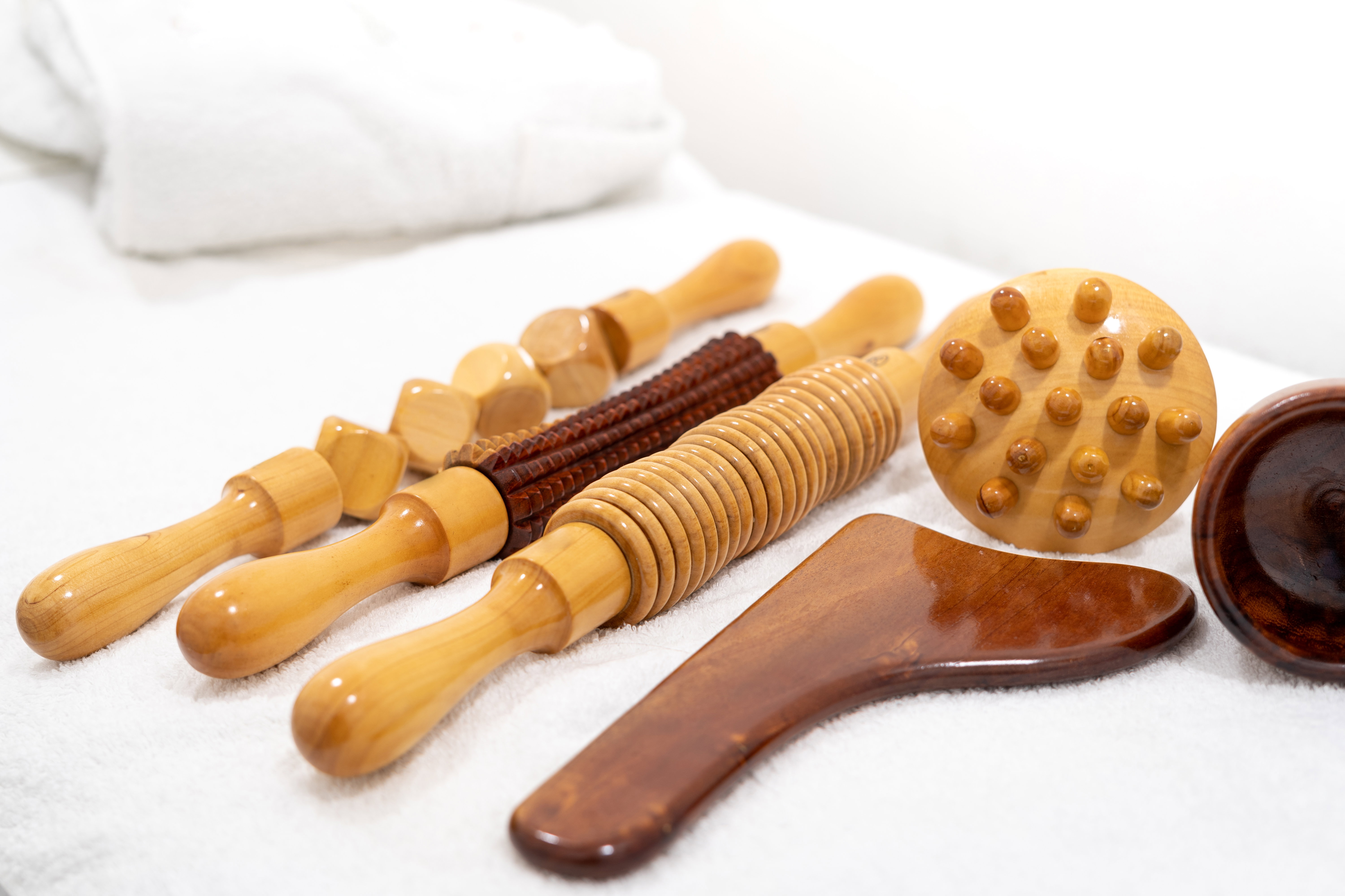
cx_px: 672
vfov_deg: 27.0
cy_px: 448
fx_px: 1868
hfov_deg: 39.6
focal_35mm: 50
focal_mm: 50
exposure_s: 1/5
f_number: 3.5
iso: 100
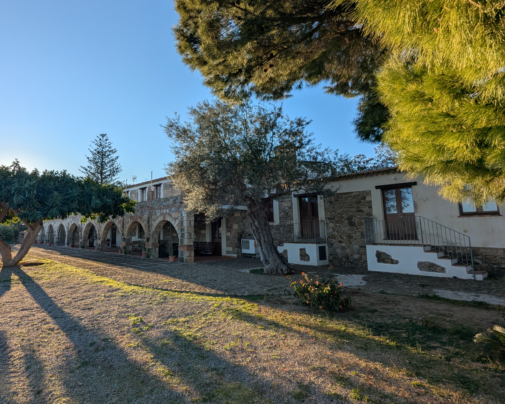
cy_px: 184
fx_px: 299
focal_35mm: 20
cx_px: 191
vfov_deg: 68.0
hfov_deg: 79.0
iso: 51
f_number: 2.2
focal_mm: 2.35
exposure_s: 1/1715
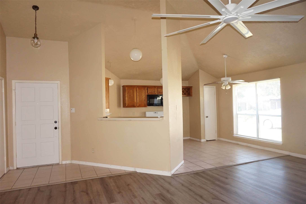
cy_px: 102
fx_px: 204
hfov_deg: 73.7
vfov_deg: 53.1
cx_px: 153
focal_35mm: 24
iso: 1000
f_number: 4
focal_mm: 16
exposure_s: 1/160
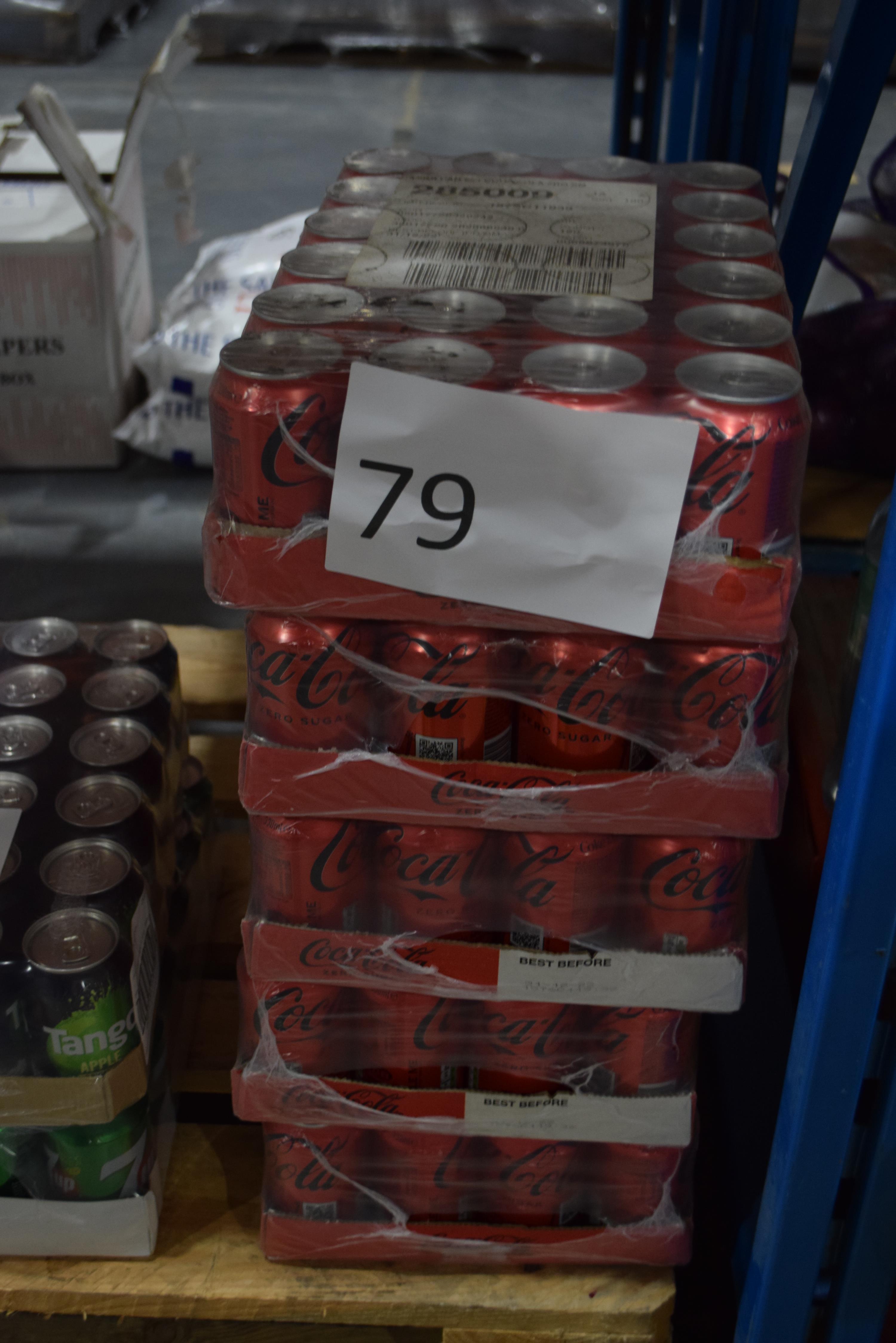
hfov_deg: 30.9
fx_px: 1623
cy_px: 672
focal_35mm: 44
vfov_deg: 45.0
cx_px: 448
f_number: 4.5
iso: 1100
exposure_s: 1/60
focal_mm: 29
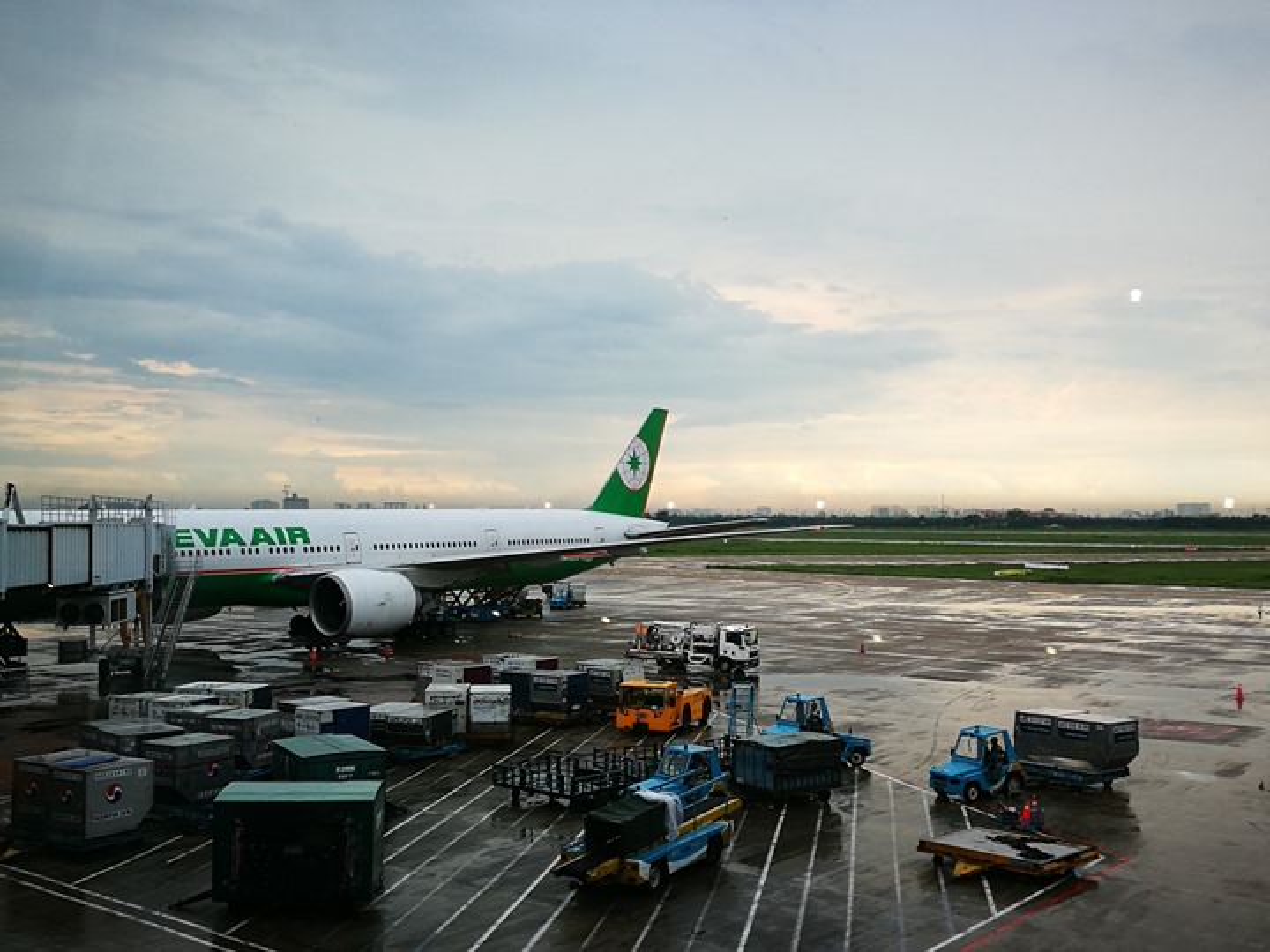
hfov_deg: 51.4
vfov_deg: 39.7
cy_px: 476
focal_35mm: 36
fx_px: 1321
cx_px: 635
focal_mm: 4.5
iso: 50
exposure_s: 1/100
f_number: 2.2
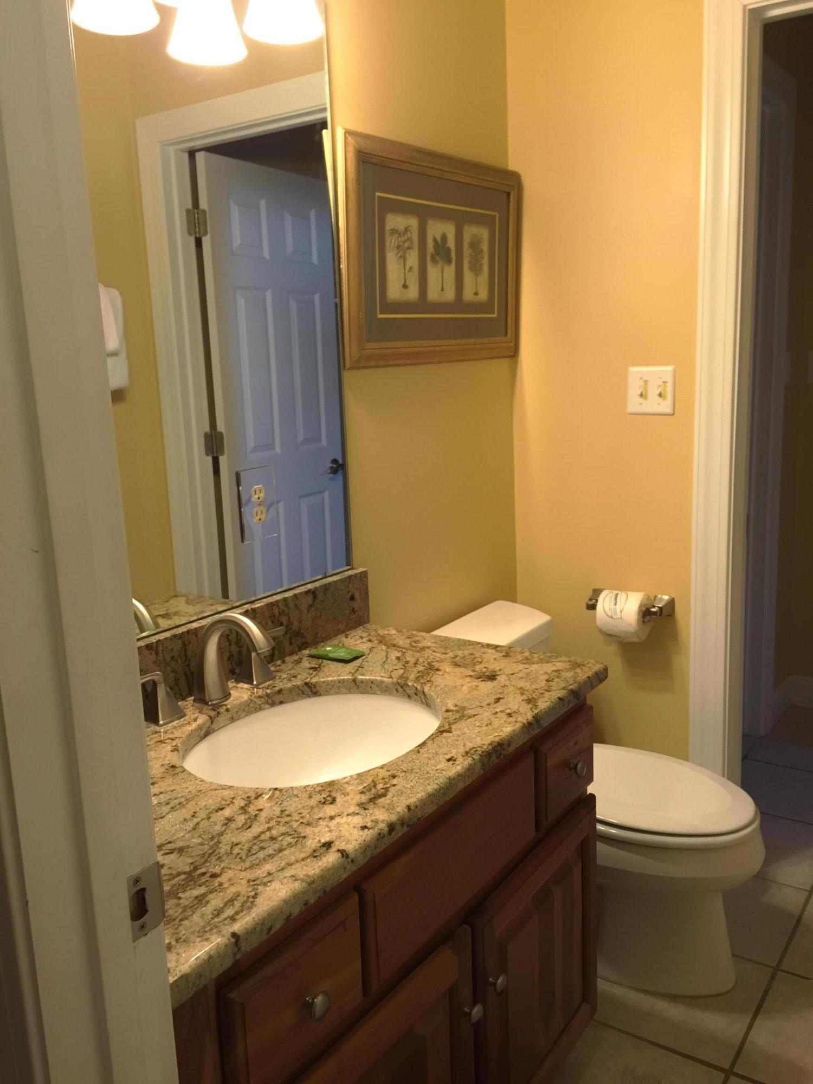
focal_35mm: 29
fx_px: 908
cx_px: 406
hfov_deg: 48.2
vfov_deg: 61.7
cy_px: 542
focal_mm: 4.15
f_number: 2.2
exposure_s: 1/30
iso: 200
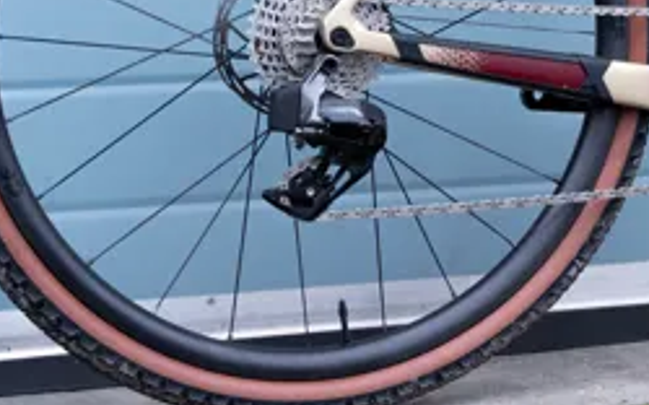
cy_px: -108
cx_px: 740
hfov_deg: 12.6
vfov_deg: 7.9
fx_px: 2882
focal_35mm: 163
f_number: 3.5
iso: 500
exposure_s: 1/500
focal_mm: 50
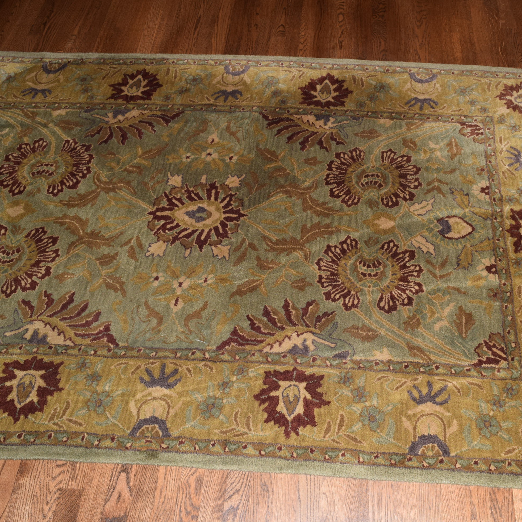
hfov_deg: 46.6
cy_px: 259
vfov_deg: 47.2
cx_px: 340
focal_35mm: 35
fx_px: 597
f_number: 8
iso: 720
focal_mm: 18
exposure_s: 1/60
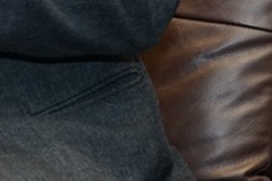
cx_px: -296
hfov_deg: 6.9
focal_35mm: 286
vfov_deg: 4.7
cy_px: -253
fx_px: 2159
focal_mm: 58
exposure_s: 1/60
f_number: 5
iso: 1600
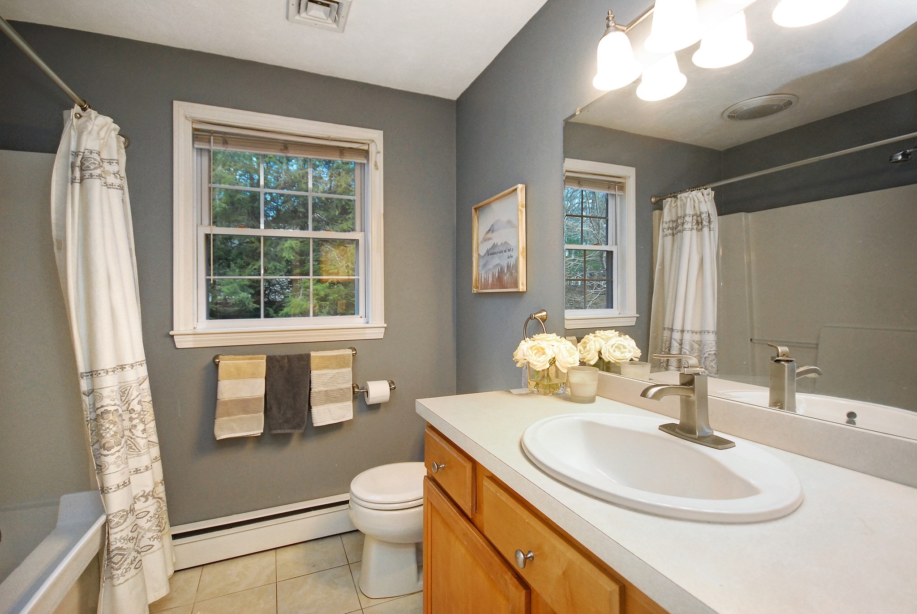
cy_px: 307
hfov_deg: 100.3
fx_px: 383
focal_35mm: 15
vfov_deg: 77.5
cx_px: 458
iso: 500
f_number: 5
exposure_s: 1/50
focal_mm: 10
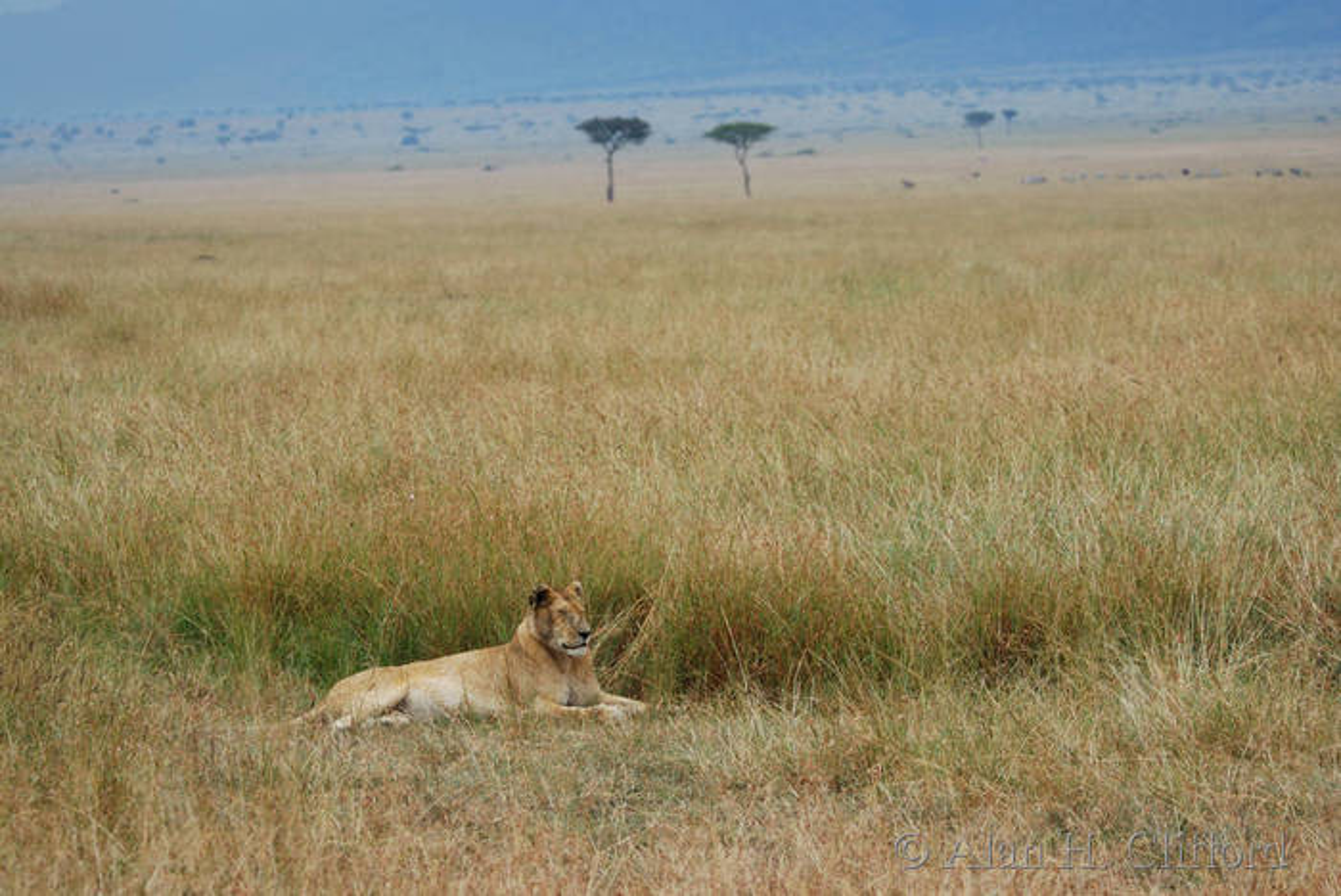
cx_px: 670
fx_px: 6710
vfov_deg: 7.6
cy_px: 448
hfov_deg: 11.4
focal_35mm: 180
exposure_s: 1/400
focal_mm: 120
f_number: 5
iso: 250
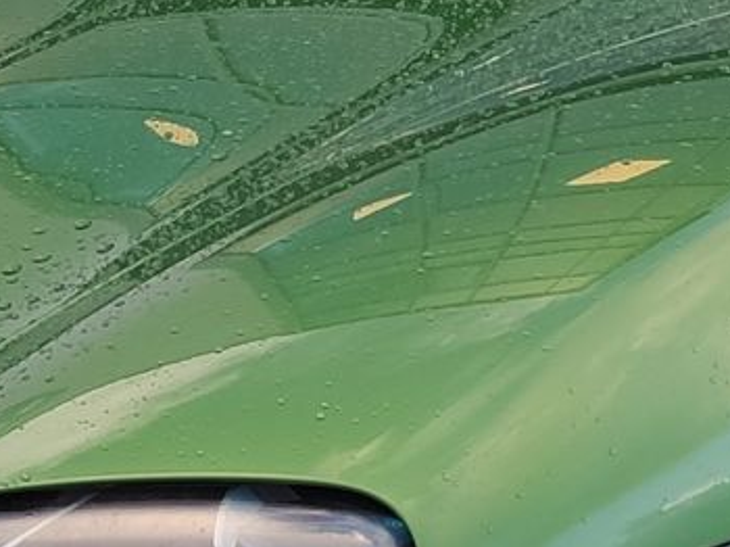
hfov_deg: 12.5
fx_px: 3330
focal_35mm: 158
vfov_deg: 9.3
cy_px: 585
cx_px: 242
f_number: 1.75
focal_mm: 4.75
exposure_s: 1/145
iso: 112
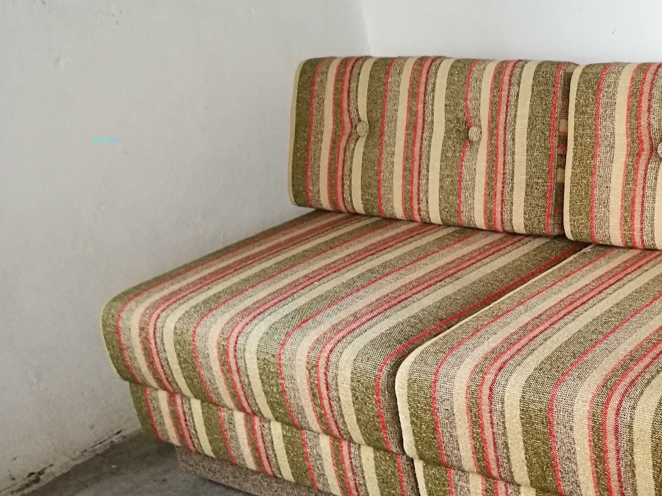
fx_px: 994
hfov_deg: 34.2
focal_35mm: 52
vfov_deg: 27.9
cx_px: 630
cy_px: 324
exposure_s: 1/33.3
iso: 320
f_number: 2.2
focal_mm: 4.5
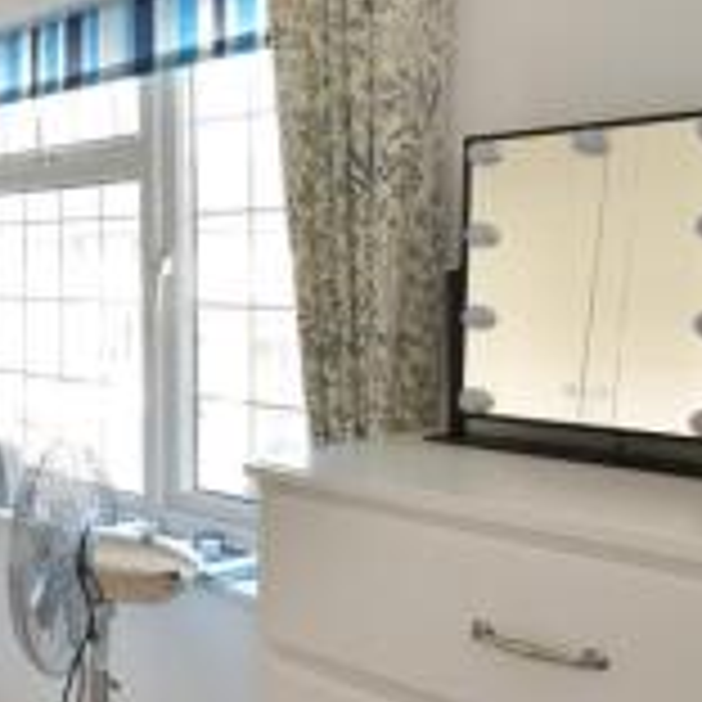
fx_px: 895
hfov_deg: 30.6
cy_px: 268
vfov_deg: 42.5
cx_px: -270
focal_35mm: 39
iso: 100
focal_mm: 10
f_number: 8
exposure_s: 1/5
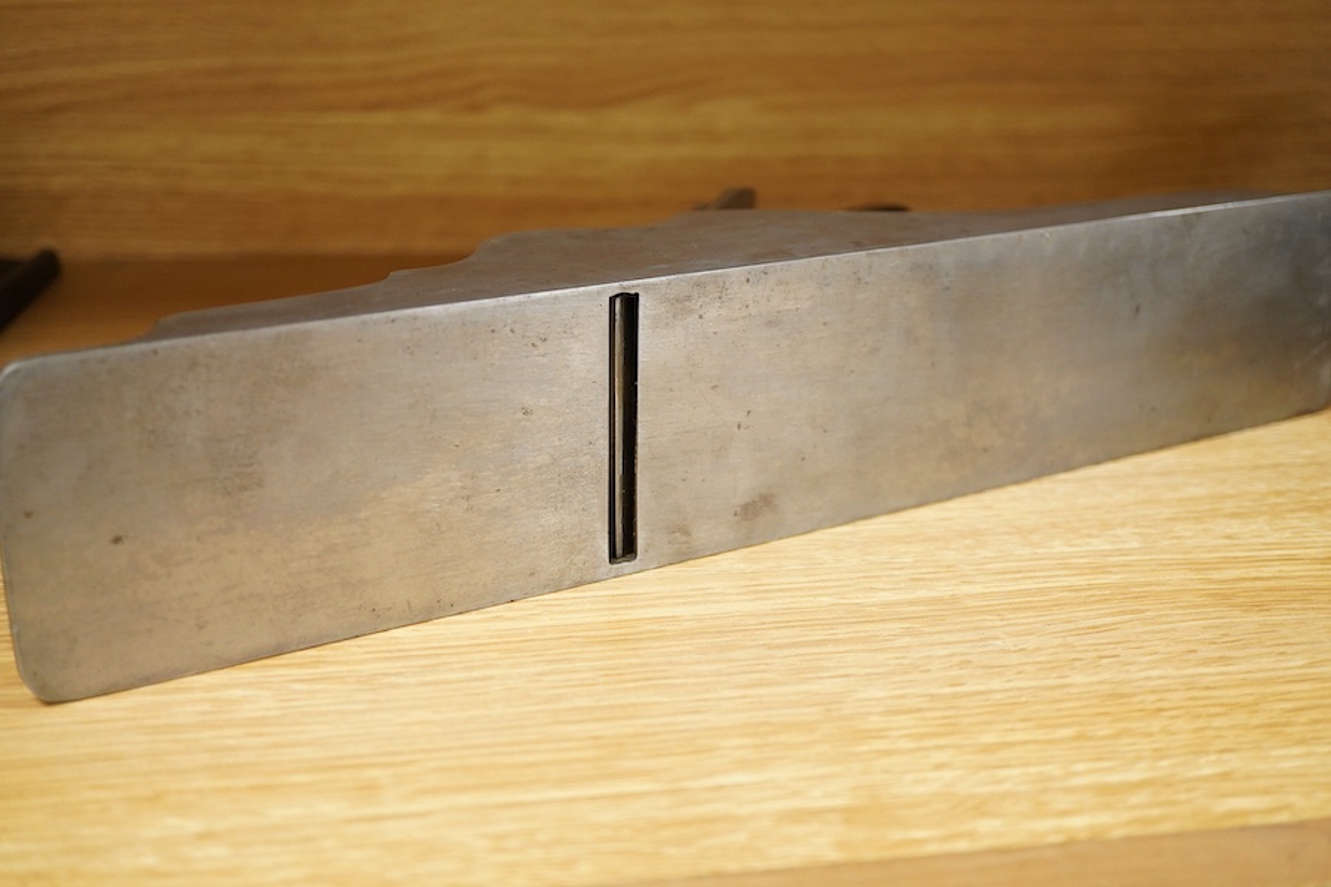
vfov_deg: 29.9
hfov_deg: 43.6
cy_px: 444
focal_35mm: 45
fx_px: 1664
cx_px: 666
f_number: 3.5
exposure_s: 1/125
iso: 1250
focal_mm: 30
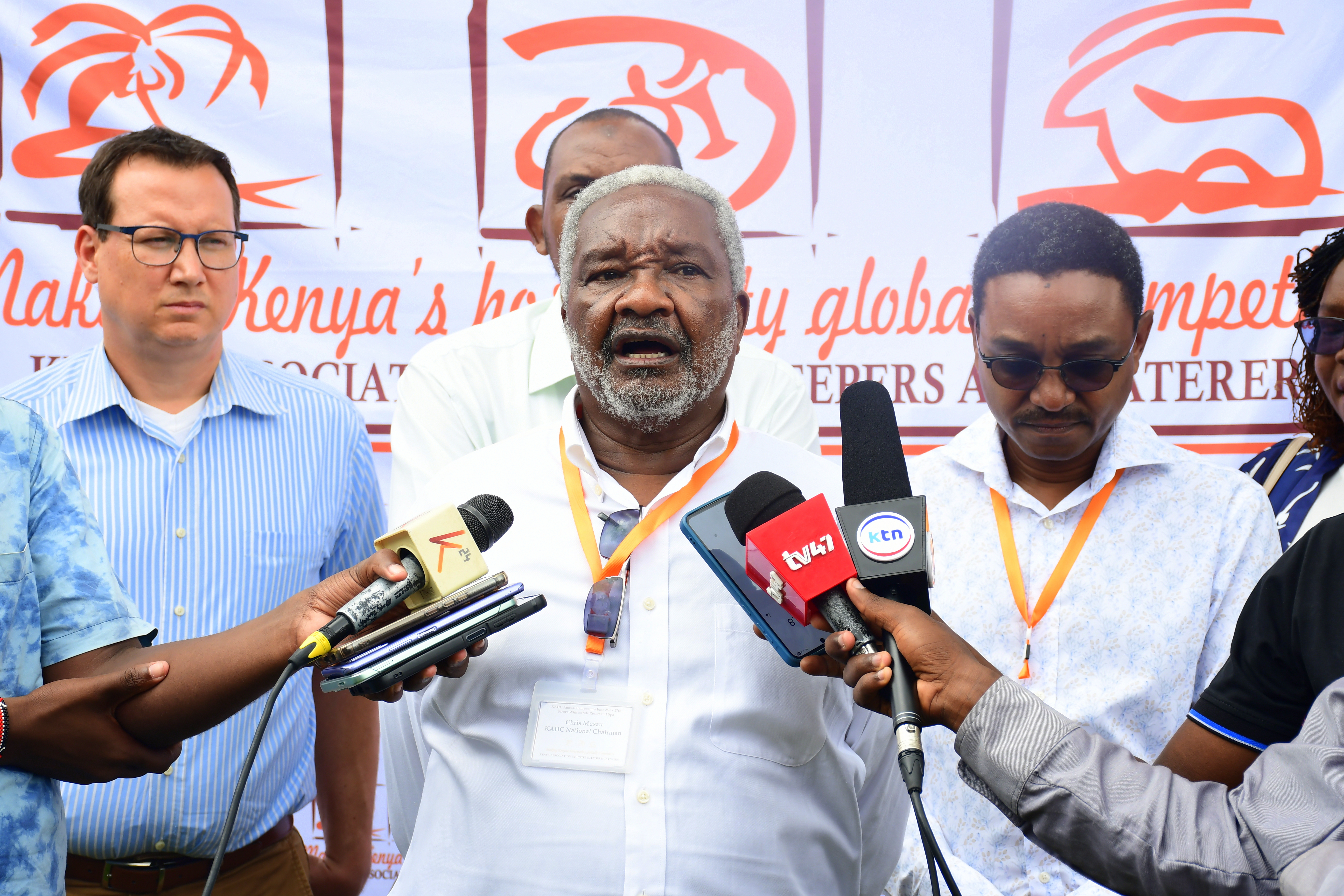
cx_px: 672
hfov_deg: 27.0
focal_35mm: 75
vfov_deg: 18.2
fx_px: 2800
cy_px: 448
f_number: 6.3
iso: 160
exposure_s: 1/200
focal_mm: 50
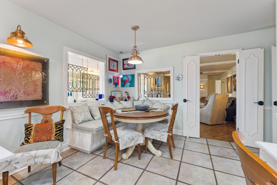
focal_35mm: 15
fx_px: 117
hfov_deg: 99.7
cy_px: 92
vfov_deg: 76.6
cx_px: 138
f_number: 10
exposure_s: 1/15
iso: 200
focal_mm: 15.2
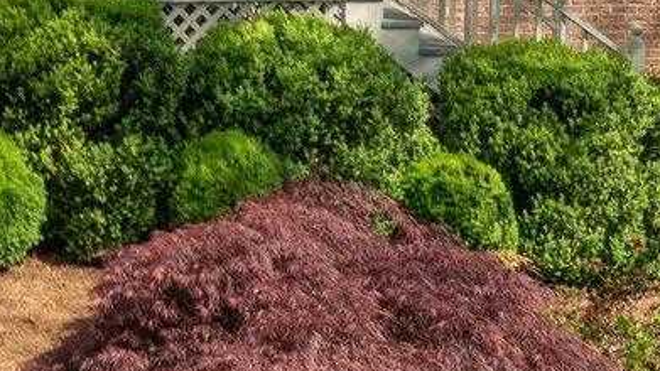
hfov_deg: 14.2
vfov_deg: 8.4
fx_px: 2398
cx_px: -446
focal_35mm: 137
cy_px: -389
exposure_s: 1/80
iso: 100
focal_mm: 12.29
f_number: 4.5
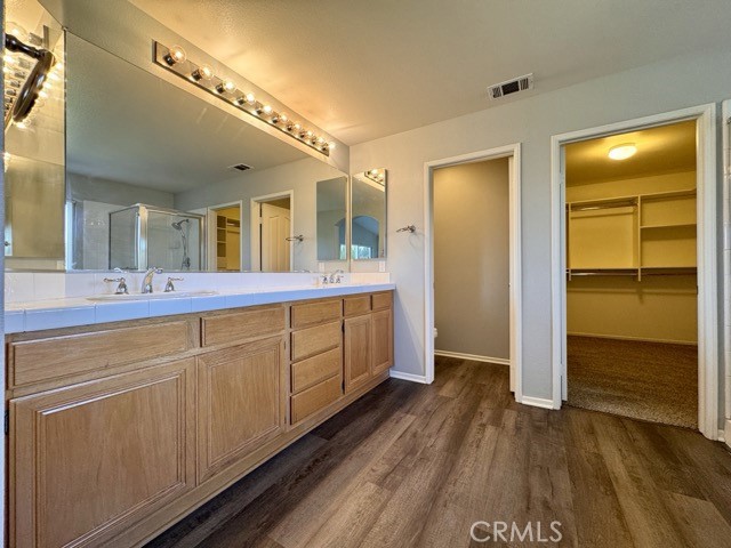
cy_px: 274
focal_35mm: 14
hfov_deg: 102.1
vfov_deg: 85.7
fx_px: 296
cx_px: 366
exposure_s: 1/120
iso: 160
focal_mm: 2.22
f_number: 2.2
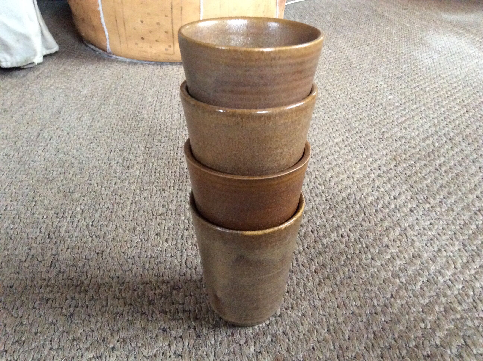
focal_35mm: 32
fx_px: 446
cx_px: 242
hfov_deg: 56.9
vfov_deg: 44.1
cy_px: 180
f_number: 2.4
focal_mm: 3.3
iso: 400
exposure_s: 1/17
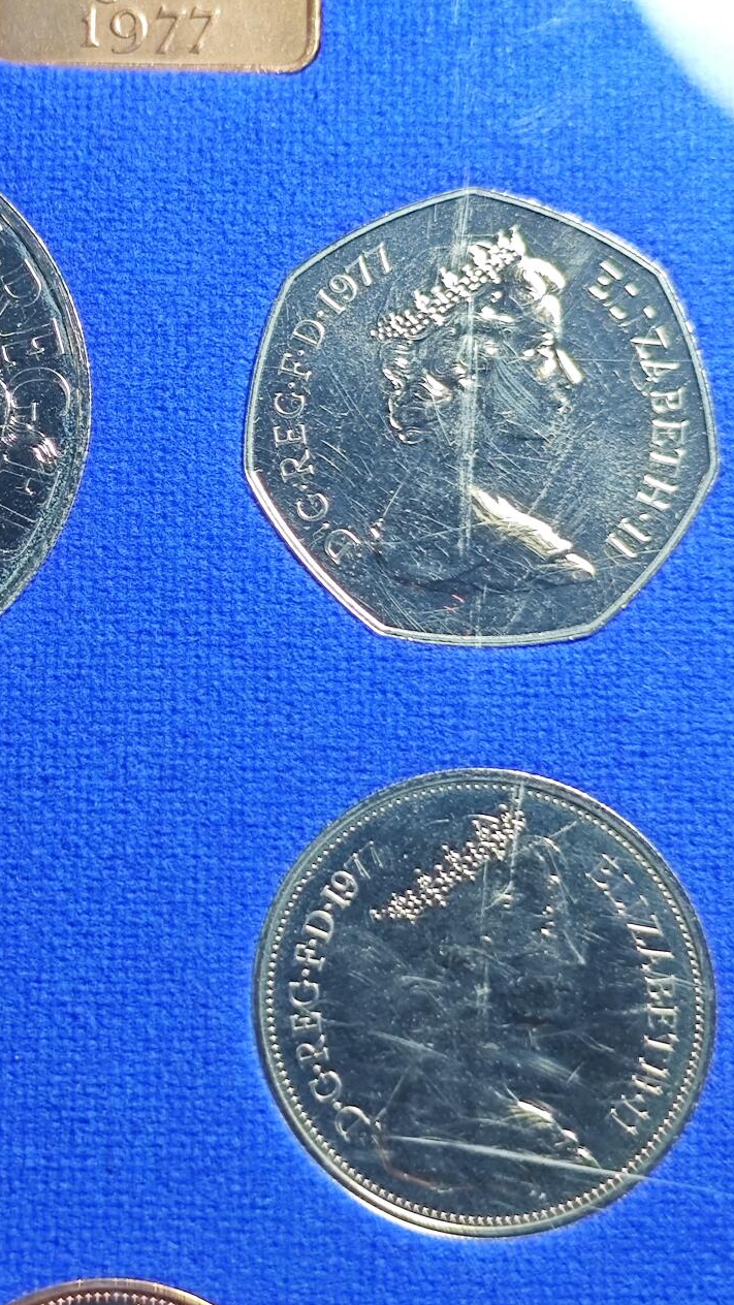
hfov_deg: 15.7
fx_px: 2630
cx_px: 115
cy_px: 568
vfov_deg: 27.8
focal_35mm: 76
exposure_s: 1/37.5
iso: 200
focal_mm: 5.84
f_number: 1.6
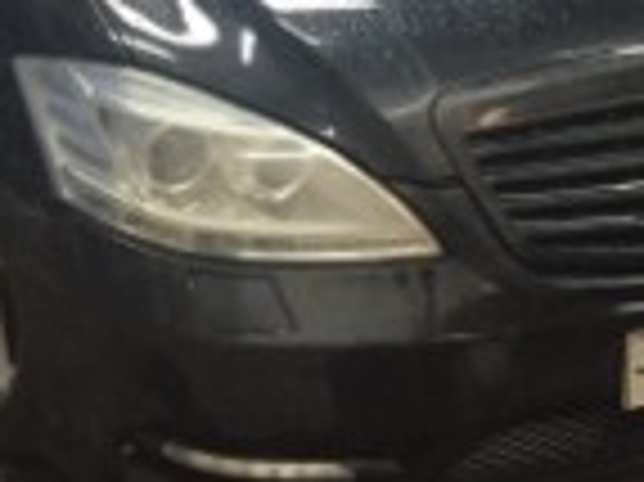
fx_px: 1506
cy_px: -45
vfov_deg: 17.6
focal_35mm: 81
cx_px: 356
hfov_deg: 24.1
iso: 250
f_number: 2.2
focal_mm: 4.15
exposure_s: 1/33
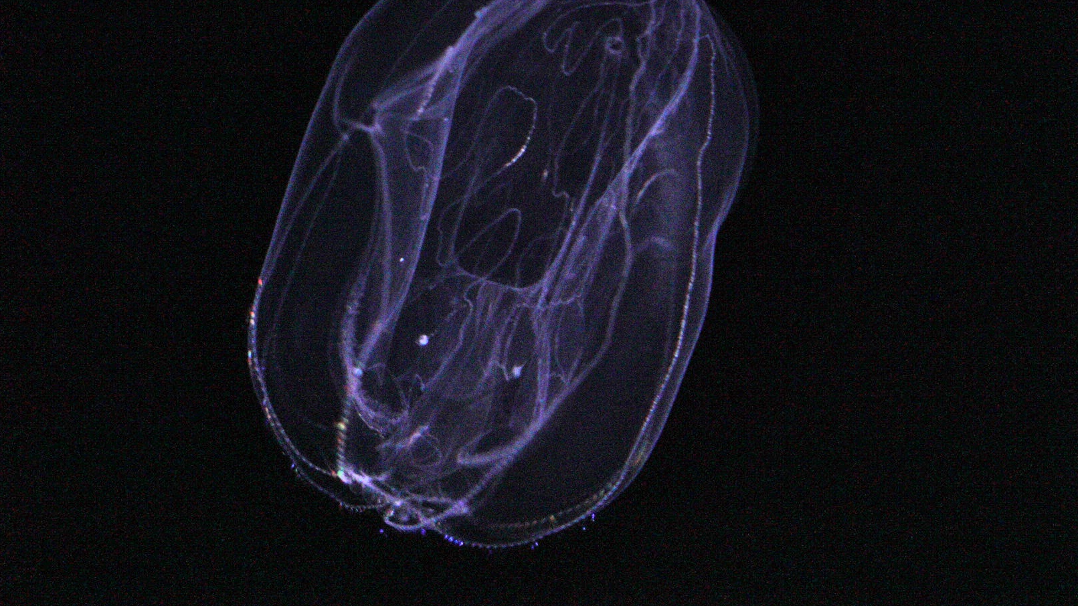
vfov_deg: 8.5
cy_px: 248
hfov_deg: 15.1
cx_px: 539
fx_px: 4059
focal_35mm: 142
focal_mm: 90
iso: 6400
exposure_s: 1/161
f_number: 3.2
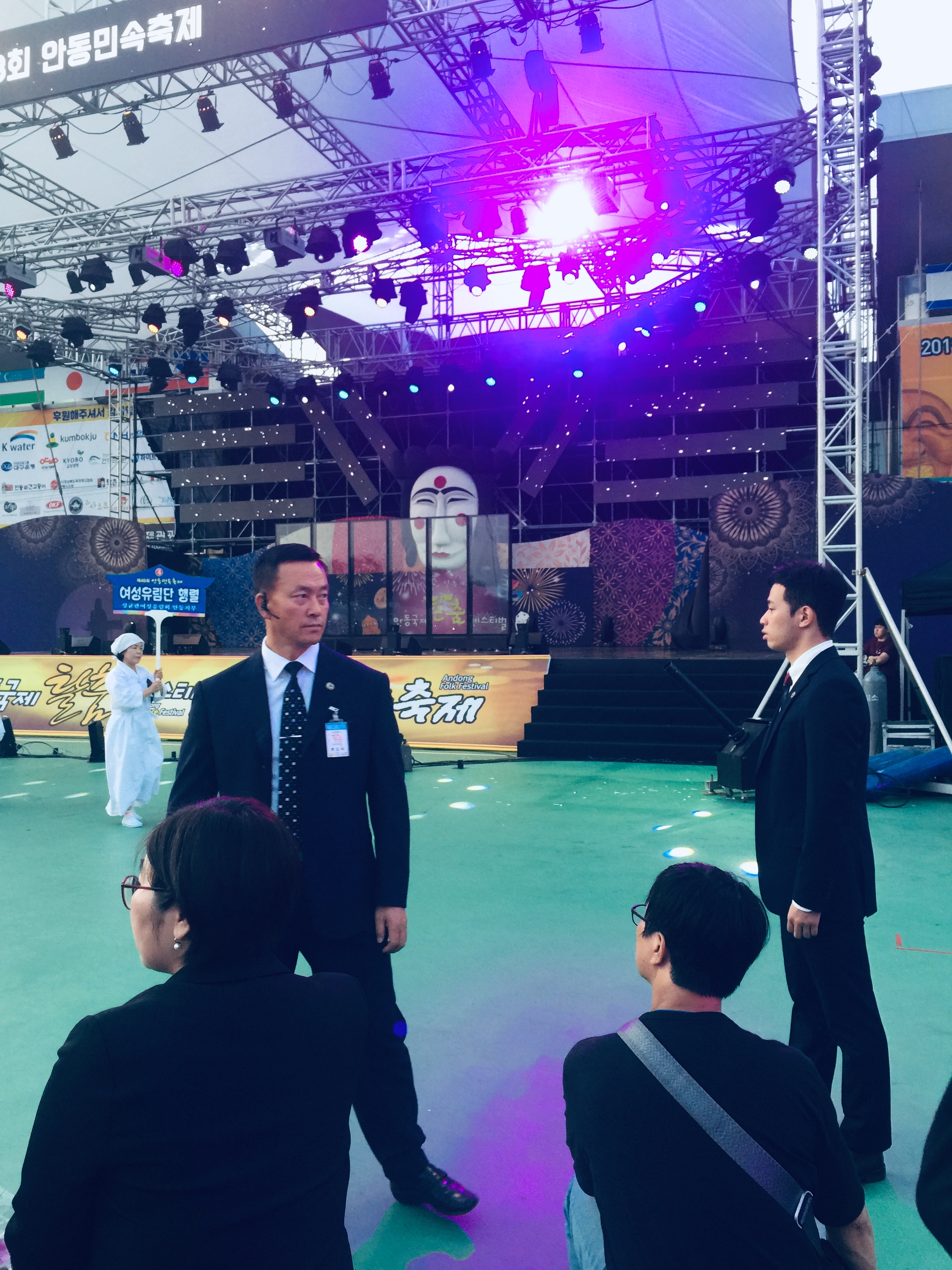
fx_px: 1063
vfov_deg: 61.7
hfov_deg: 48.2
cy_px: 635
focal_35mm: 29
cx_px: 476
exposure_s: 1/33
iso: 40
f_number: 2.2
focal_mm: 4.15
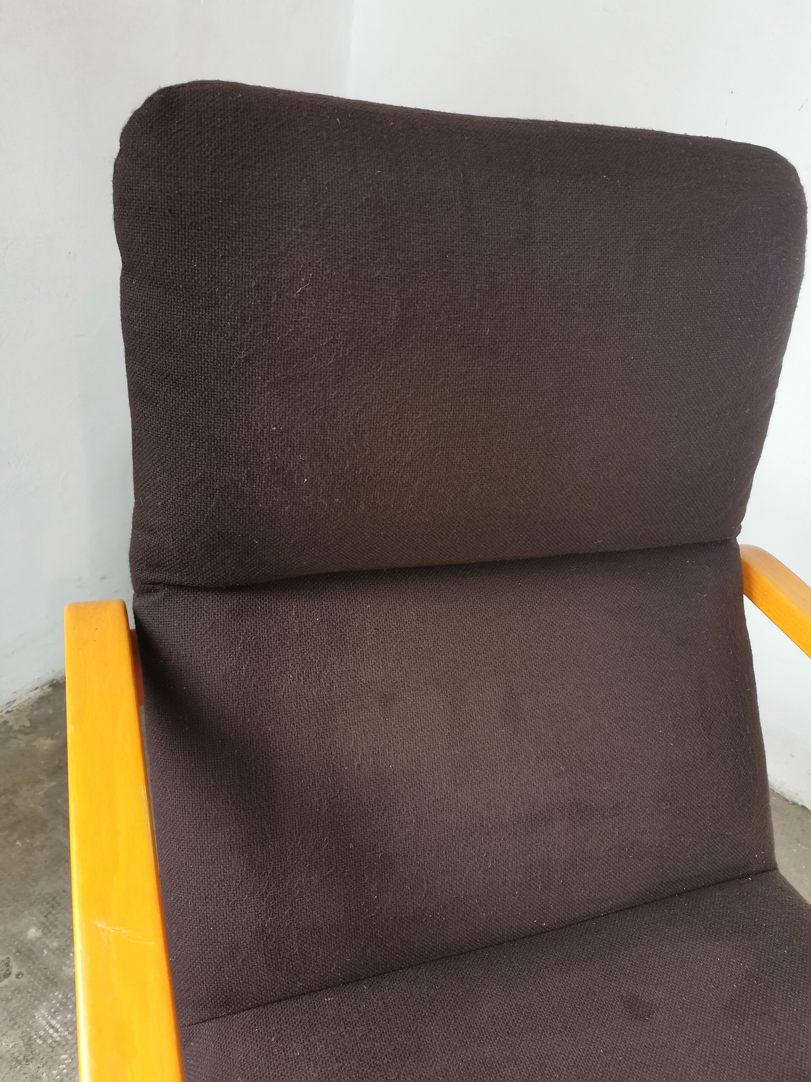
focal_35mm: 27
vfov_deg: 65.3
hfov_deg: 51.4
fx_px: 843
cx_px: 406
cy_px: 541
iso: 250
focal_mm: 5.56
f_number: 1.6
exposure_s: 1/60
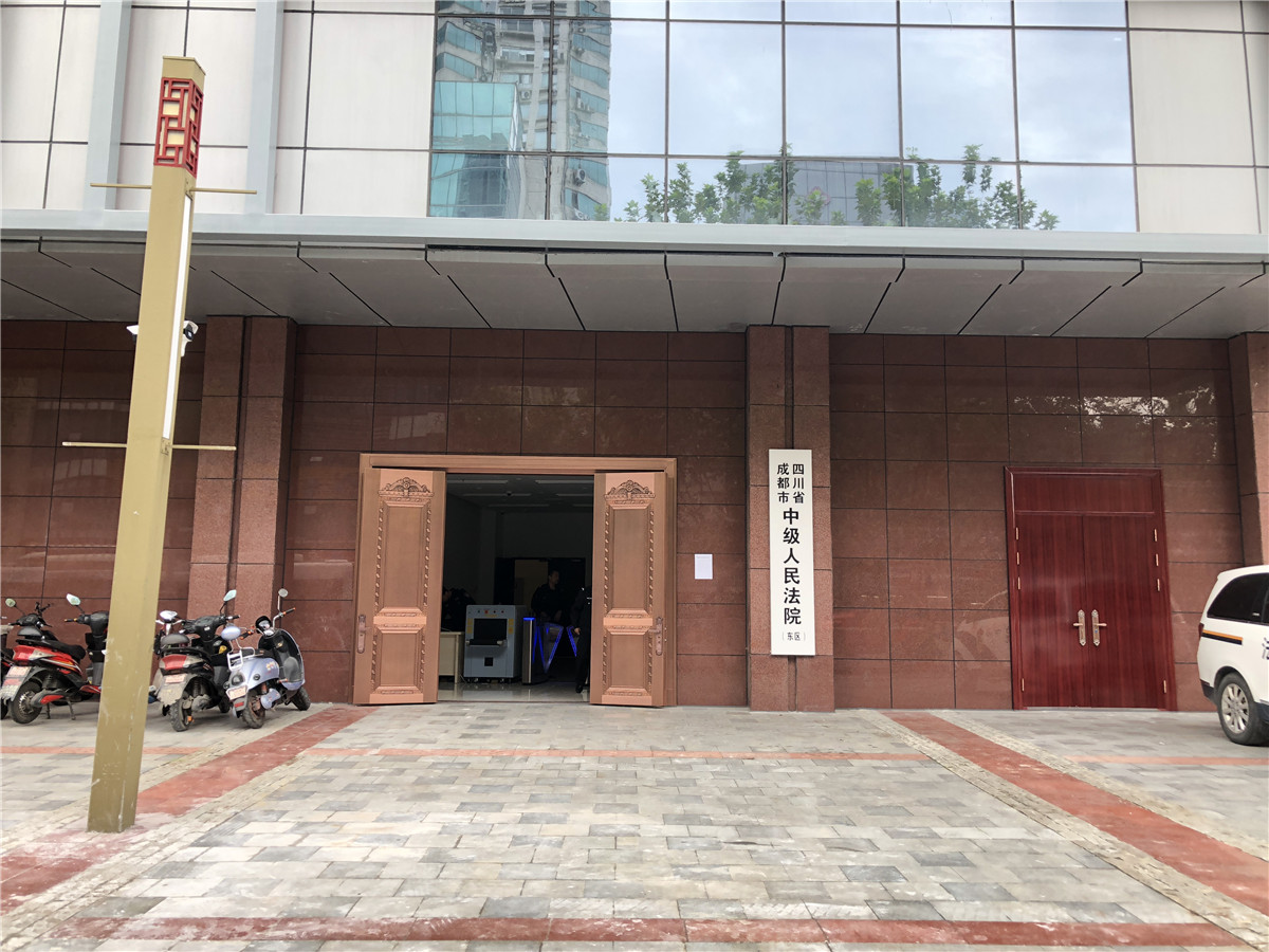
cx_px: 634
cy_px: 476
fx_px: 1026
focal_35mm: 28
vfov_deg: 49.7
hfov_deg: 63.4
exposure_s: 1/100
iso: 40
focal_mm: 3.99
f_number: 1.8
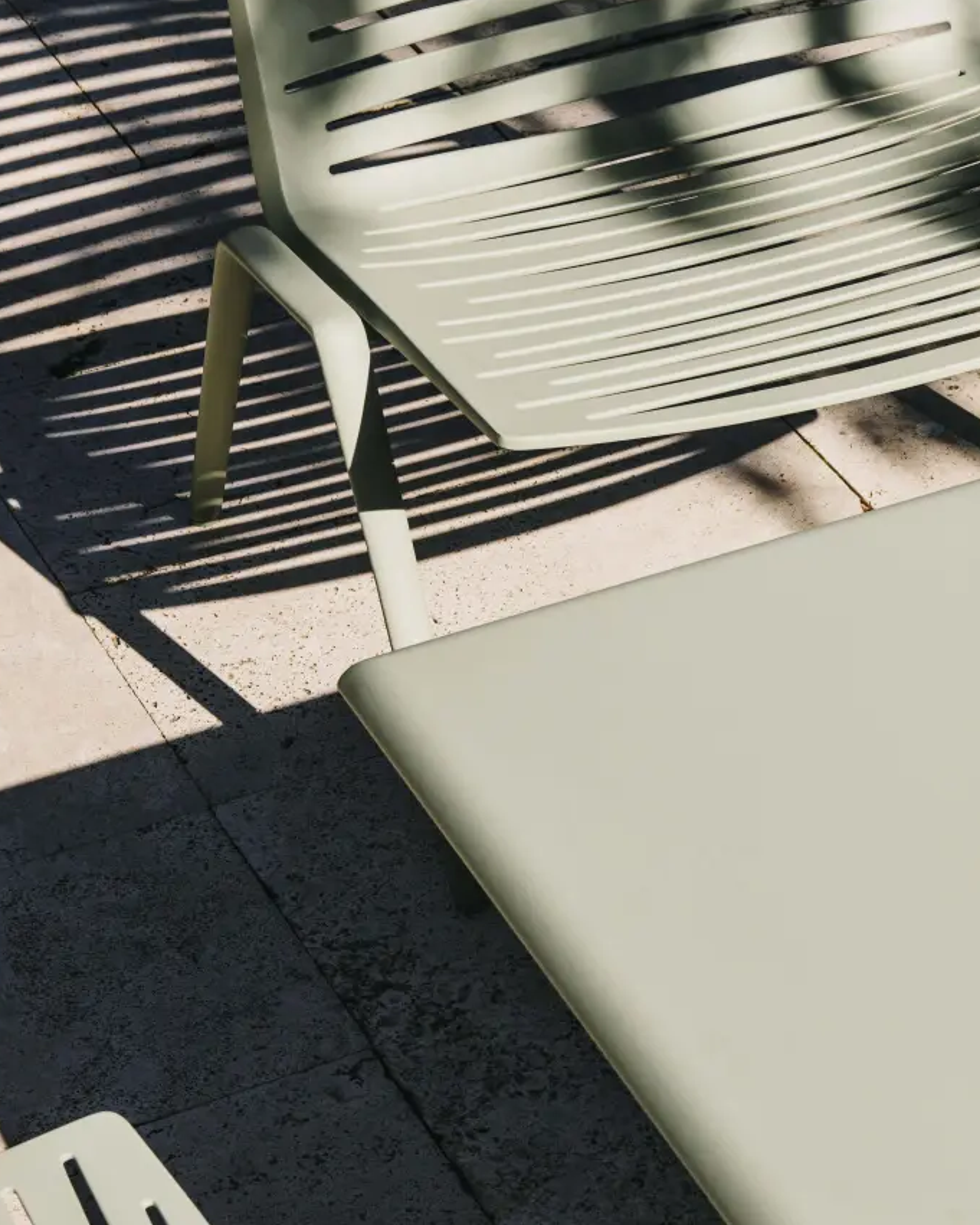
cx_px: 704
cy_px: 460
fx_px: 4459
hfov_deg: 12.5
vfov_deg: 15.6
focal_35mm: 123
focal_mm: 62
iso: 160
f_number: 10
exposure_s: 1/640
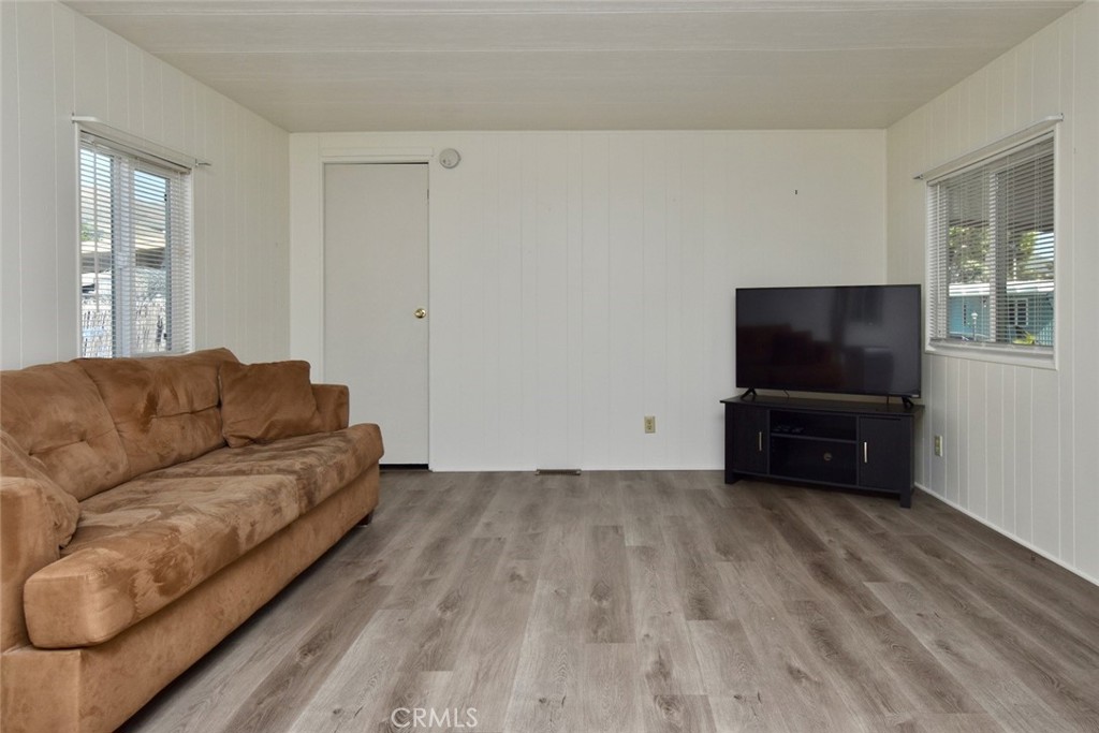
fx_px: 641
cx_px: 550
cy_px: 366
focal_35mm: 21
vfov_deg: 59.5
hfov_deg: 81.2
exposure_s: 1/160
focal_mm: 14
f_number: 9
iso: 250
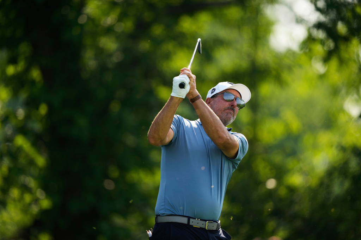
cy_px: 120
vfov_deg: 3.4
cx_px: 180
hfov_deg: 5.2
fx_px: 4010
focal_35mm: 400
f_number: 2.8
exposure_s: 1/2000
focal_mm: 400
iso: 250
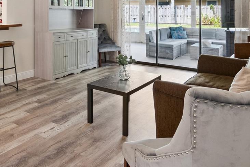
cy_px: 11
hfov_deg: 51.0
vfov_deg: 35.3
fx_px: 243
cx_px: 49
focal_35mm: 35
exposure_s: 1/50
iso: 1250
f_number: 9
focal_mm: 16
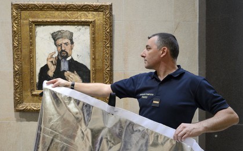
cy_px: 78
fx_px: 218
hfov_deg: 58.2
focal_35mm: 33
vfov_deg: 38.3
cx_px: 121
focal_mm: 32
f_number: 4.5
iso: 1600
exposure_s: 1/30
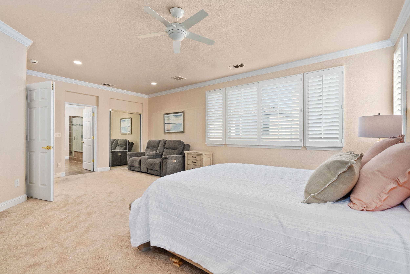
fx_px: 182
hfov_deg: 96.7
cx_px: 205
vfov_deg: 73.8
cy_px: 137
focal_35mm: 16
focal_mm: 16
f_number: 9
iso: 400
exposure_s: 1/2
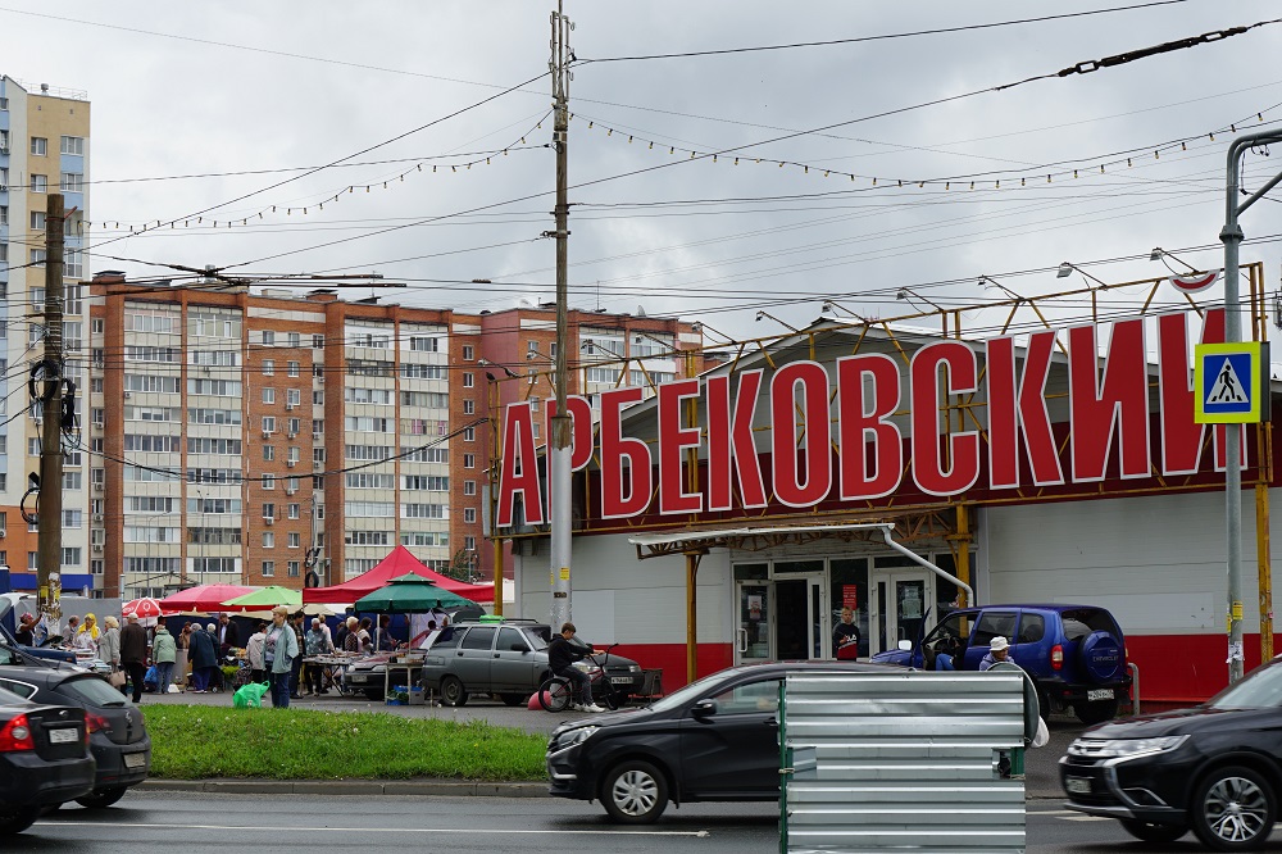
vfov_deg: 19.4
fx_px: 2492
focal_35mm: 70
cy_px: 427
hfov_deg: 28.9
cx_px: 641
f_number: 8
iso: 100
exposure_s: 1/125
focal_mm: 70
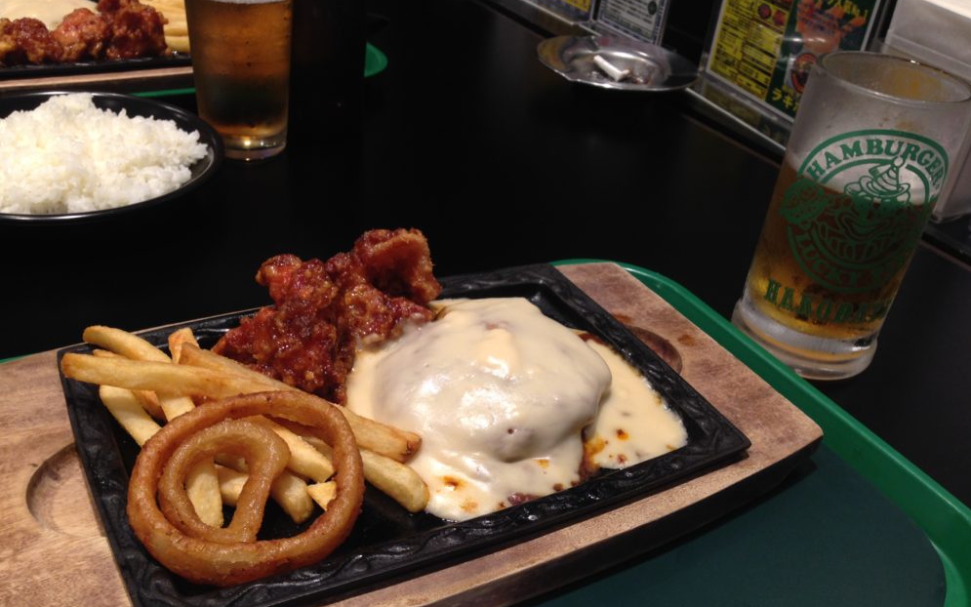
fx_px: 953
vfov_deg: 35.2
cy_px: 366
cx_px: 484
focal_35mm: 36
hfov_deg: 54.0
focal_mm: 4.12
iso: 64
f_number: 2.4
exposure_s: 1/20
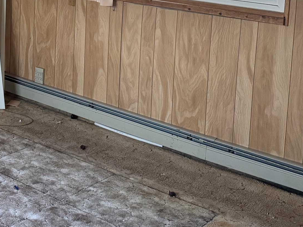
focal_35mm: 67
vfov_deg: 20.8
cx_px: -3
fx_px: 586
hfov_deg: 27.3
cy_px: -29
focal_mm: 6.76
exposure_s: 1/60
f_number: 1.78
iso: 500
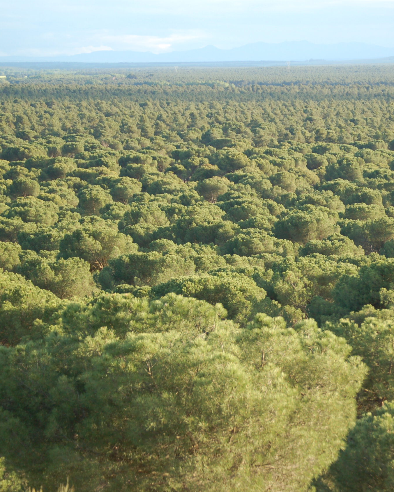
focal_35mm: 149
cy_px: 245
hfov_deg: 10.3
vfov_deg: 12.9
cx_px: 282
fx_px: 2172
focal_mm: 70
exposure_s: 1/320
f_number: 5
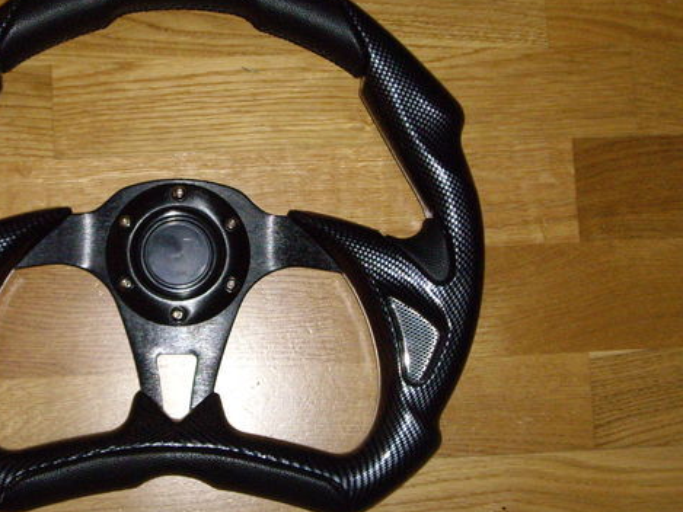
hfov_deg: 25.8
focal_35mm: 75
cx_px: 218
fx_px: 1480
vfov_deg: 19.6
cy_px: 224
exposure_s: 1/60
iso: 400
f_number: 3.3
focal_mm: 9
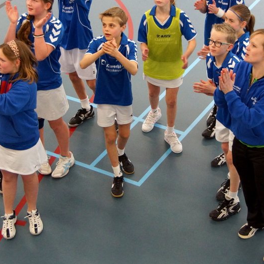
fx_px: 749
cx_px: 143
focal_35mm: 87
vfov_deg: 19.9
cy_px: 98
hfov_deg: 20.0
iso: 1250
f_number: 4.5
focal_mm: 35
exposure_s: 1/160
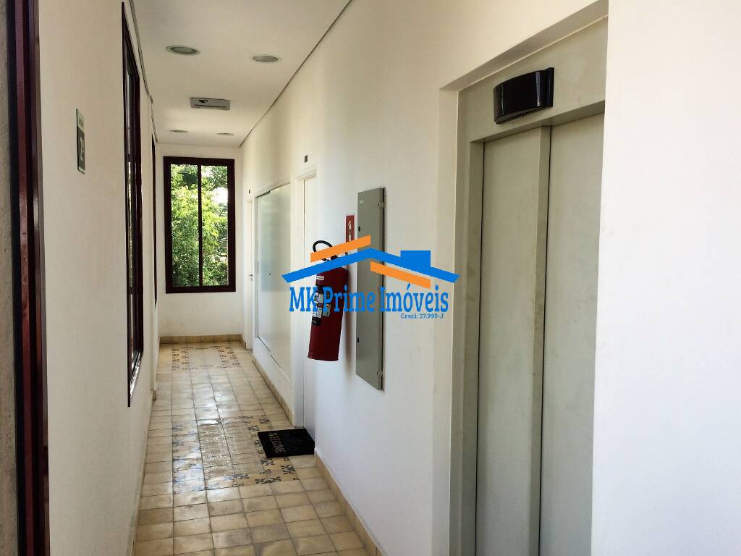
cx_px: 370
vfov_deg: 48.2
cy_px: 278
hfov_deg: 61.7
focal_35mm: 29
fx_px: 621
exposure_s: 1/477
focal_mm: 4.15
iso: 32
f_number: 2.2
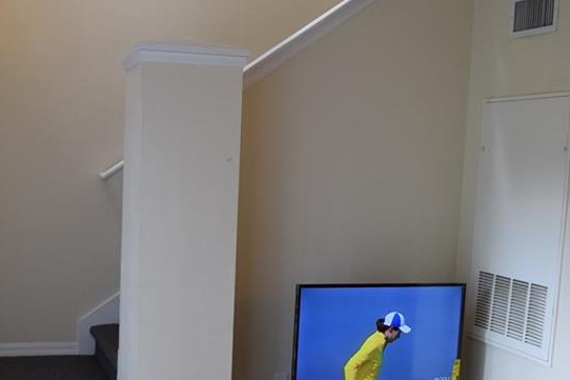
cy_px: 277
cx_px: 223
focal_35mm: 51
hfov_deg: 38.7
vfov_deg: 26.2
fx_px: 807
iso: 400
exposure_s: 1/80
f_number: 4.5
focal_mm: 18
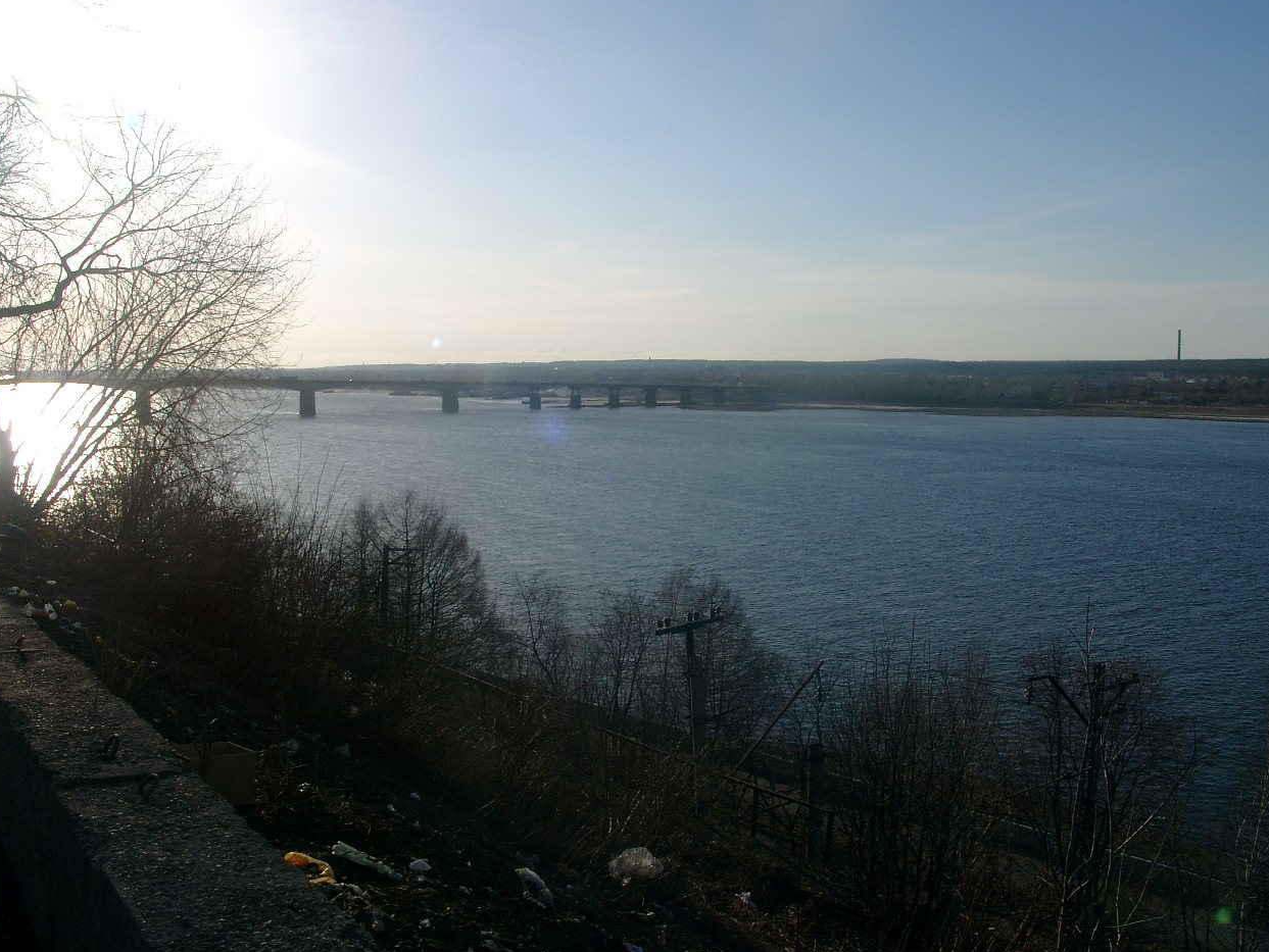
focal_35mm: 35
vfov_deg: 40.7
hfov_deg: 52.6
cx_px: 623
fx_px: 1283
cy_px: 465
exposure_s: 1/771
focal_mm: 7.13
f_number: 5.6
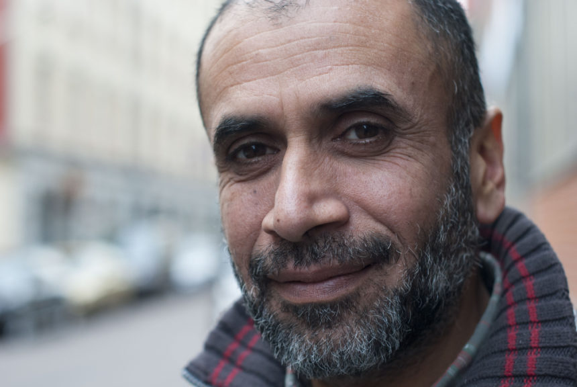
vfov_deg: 18.2
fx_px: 1204
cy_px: 194
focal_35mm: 75
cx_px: 288
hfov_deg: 27.0
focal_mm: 50
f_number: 2.8
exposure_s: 1/250
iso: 400
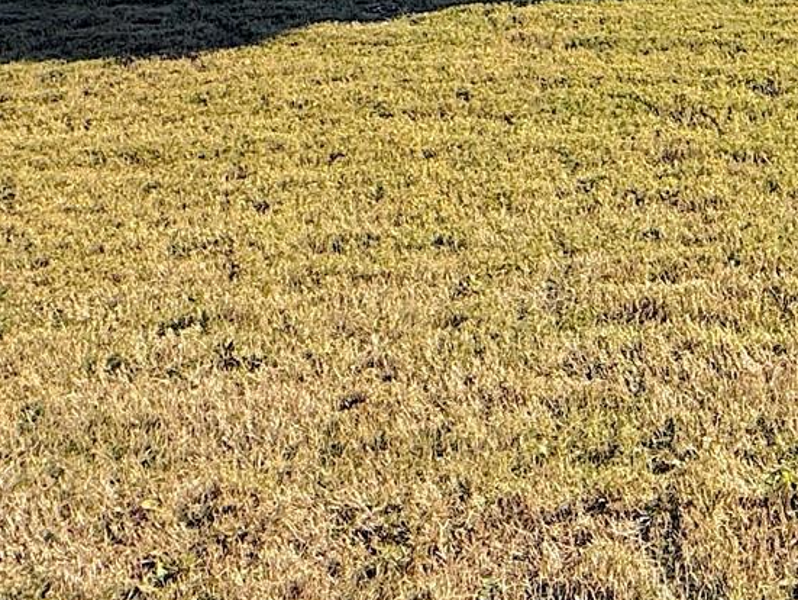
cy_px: -236
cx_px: 1040
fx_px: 1200
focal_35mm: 52
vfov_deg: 23.7
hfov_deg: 29.5
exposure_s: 1/1464
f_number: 2.2
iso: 64
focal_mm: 2.22
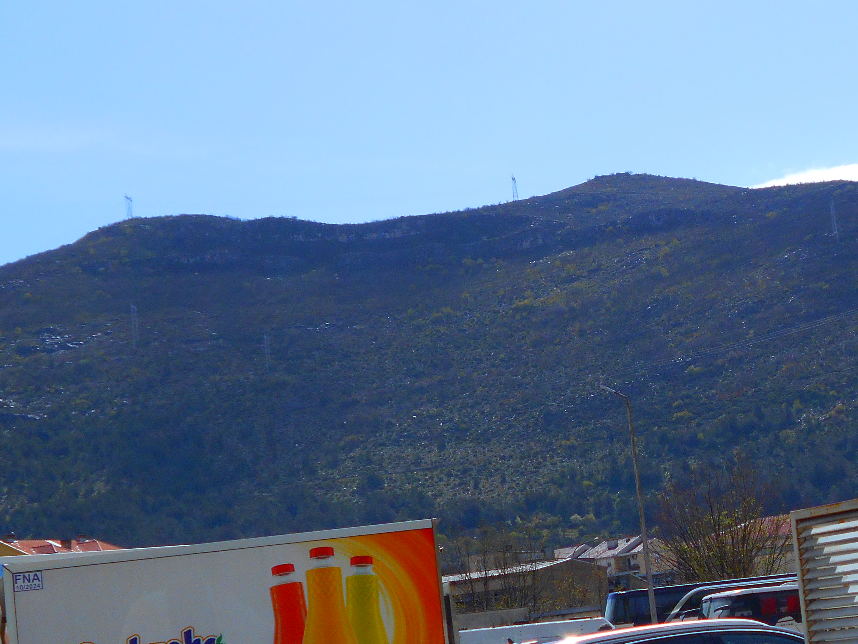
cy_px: 320
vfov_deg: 16.4
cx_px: 669
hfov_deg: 21.5
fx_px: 2231
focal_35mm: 90
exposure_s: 1/1000
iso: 80
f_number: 4.5
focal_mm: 8.8
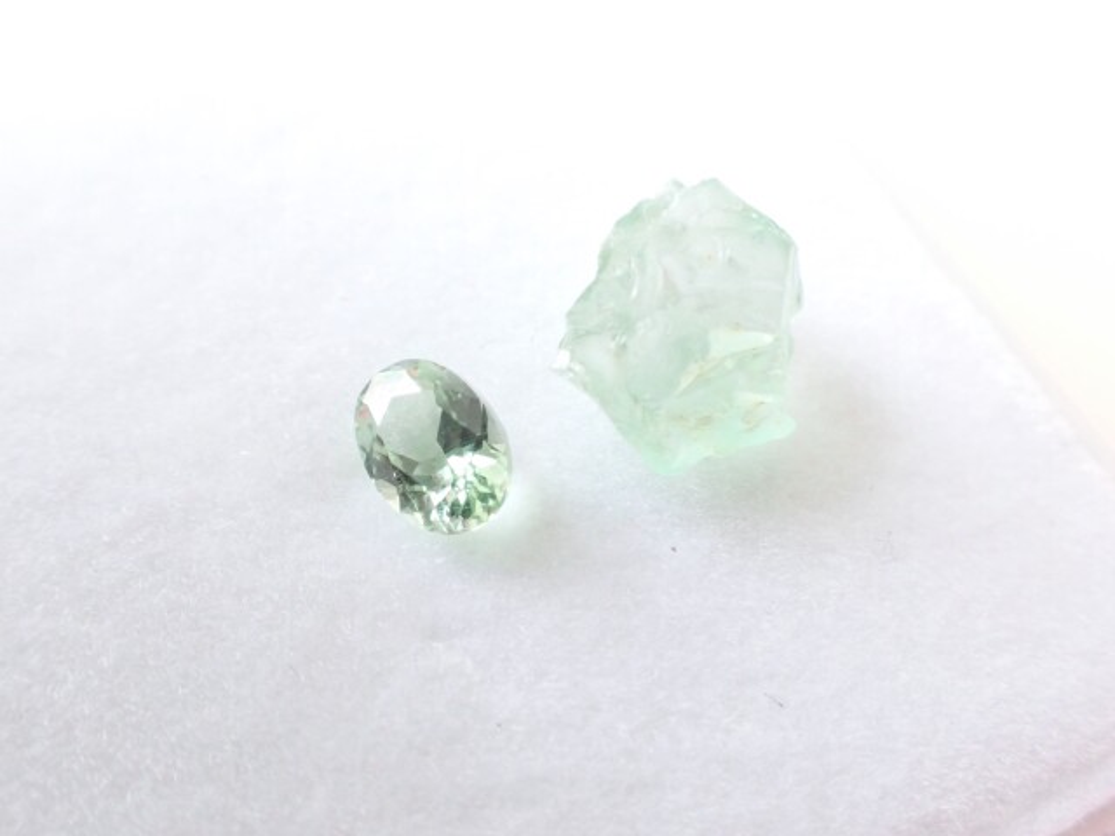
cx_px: 558
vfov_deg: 46.8
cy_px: 418
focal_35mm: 30
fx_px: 966
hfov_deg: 60.0
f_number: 3.2
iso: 800
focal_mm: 5.4
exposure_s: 1/125
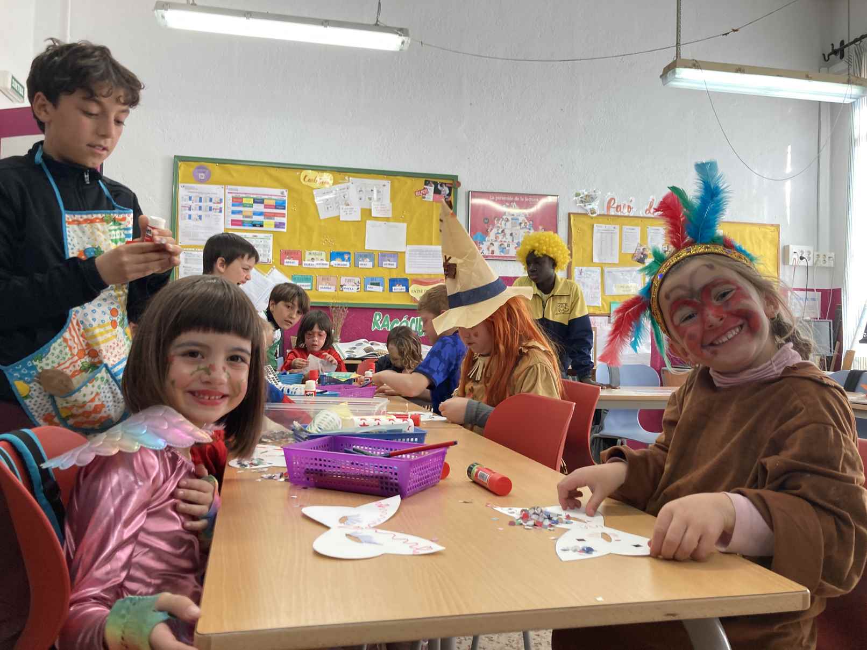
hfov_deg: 63.4
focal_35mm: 28
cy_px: 325
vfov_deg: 49.7
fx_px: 701
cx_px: 434
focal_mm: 3.99
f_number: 1.8
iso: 50
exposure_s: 1/50
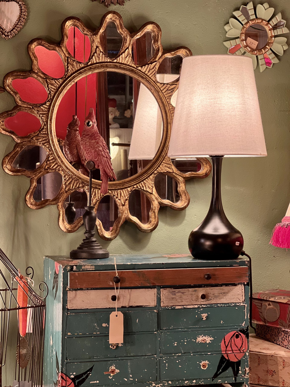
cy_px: 194
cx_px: 145
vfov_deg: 25.3
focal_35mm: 77
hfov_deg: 19.1
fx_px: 860
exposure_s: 1/33
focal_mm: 9
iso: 320
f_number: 2.8
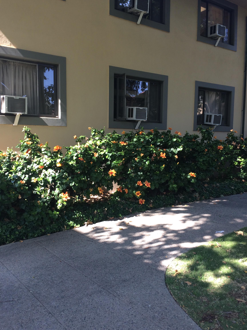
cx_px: 113
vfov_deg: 56.8
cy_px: 164
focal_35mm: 32
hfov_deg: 44.1
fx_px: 304
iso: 32
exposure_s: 1/130
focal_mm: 4.15
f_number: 2.2
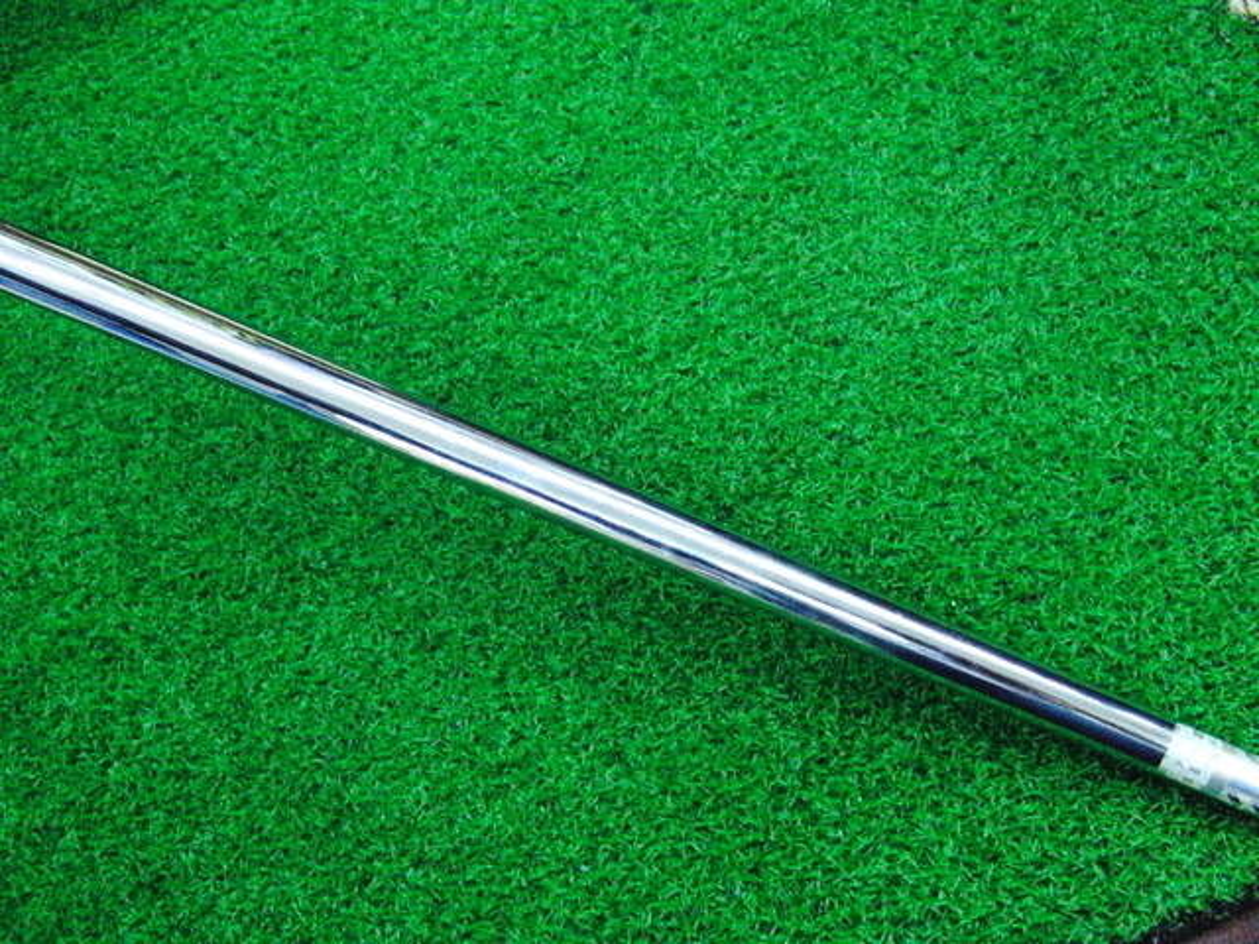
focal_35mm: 37
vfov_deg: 38.7
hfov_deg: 50.1
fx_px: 1346
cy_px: 472
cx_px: 630
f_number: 3.6
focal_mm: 6.42
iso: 3200
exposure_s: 1/250
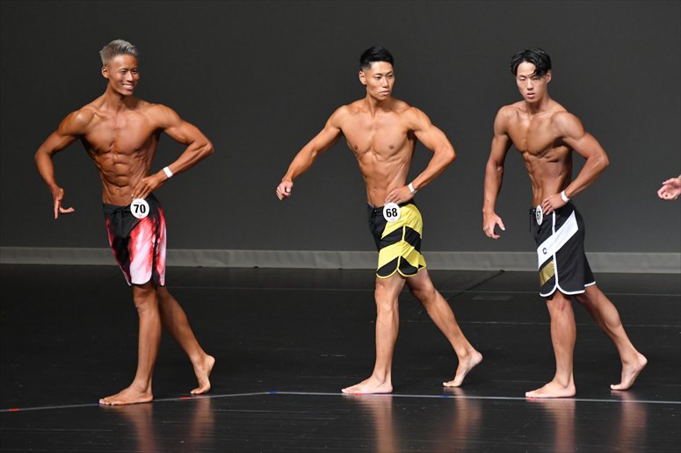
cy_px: 226
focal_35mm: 300
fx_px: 5672
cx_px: 340
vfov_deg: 4.6
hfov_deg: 6.9
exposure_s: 1/400
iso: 4000
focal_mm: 200
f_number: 5.6
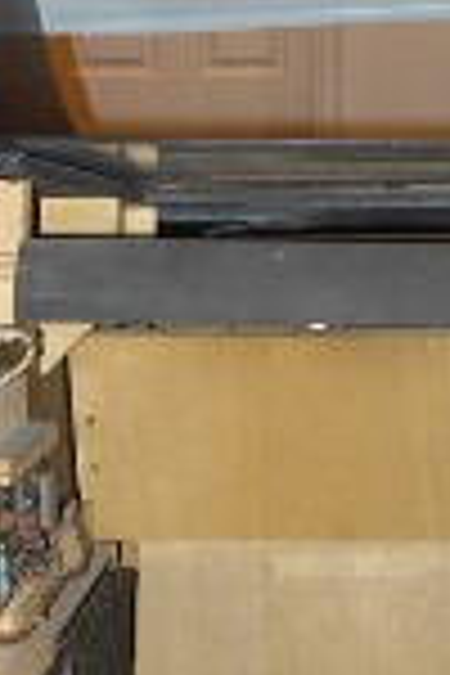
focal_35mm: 90
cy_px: 248
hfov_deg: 15.0
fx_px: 1687
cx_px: 392
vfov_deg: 22.6
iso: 200
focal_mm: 5.2
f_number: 3.3
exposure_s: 1/25
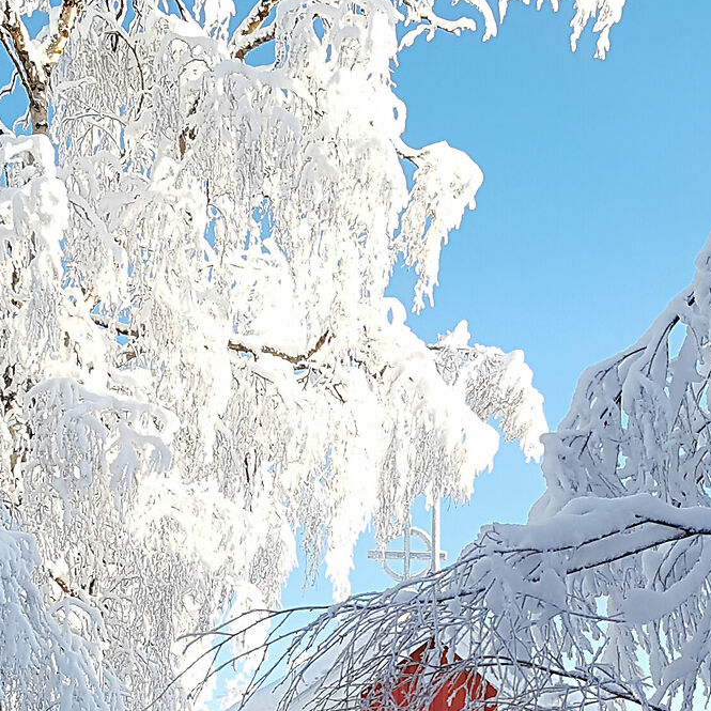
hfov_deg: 20.8
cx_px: 465
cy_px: 712
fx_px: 1929
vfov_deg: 20.2
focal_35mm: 83
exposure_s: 1/646
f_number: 1.7
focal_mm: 4.2
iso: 50
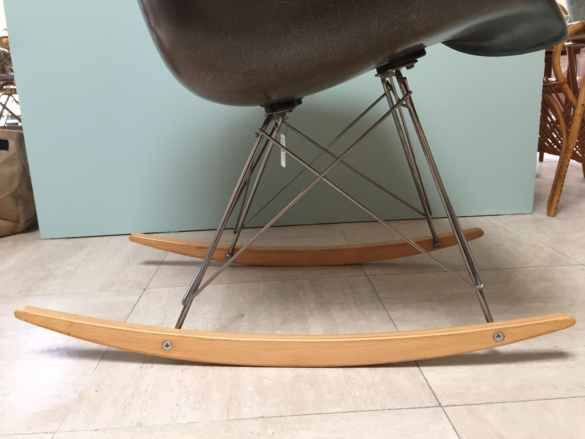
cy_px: 220
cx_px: 292
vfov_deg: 48.2
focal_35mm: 29
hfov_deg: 61.7
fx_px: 490
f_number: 2.2
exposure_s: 1/33
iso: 40
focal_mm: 4.15
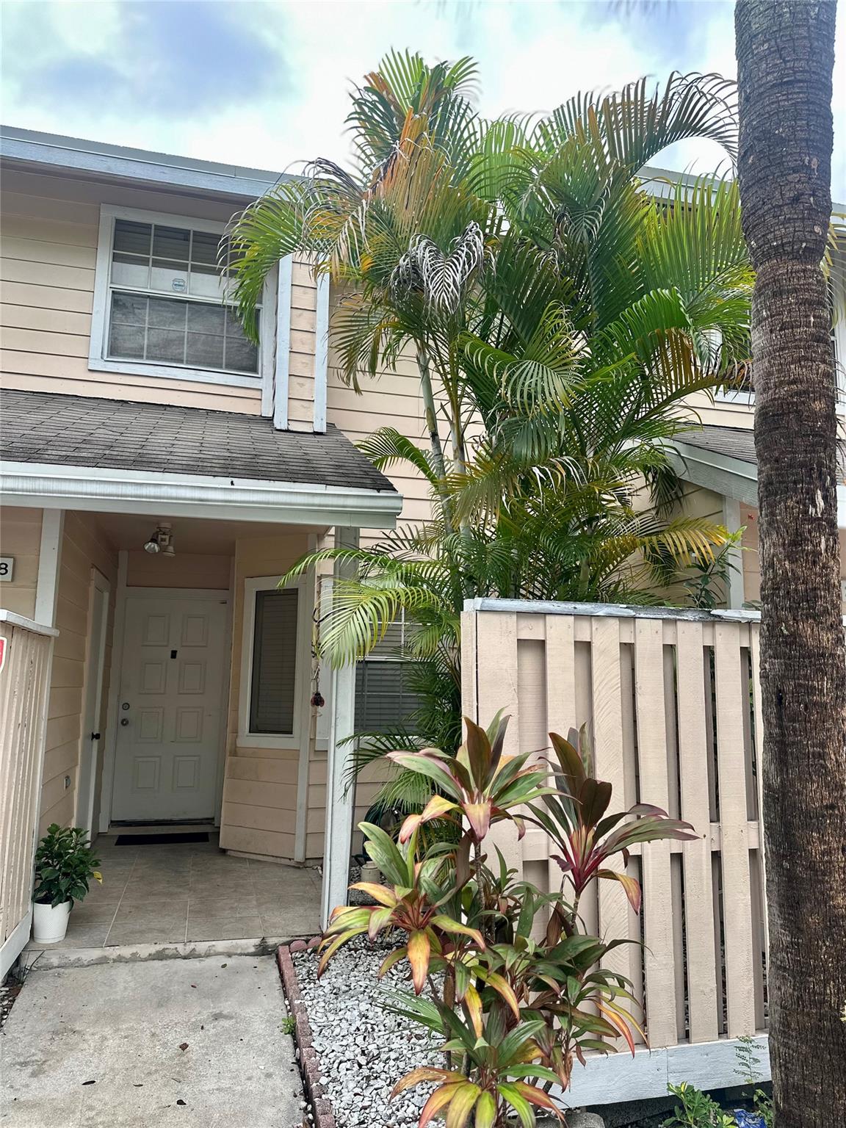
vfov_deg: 71.6
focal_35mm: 24
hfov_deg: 56.8
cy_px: 564
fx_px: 782
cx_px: 423
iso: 80
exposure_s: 1/376
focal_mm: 6.86
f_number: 1.78
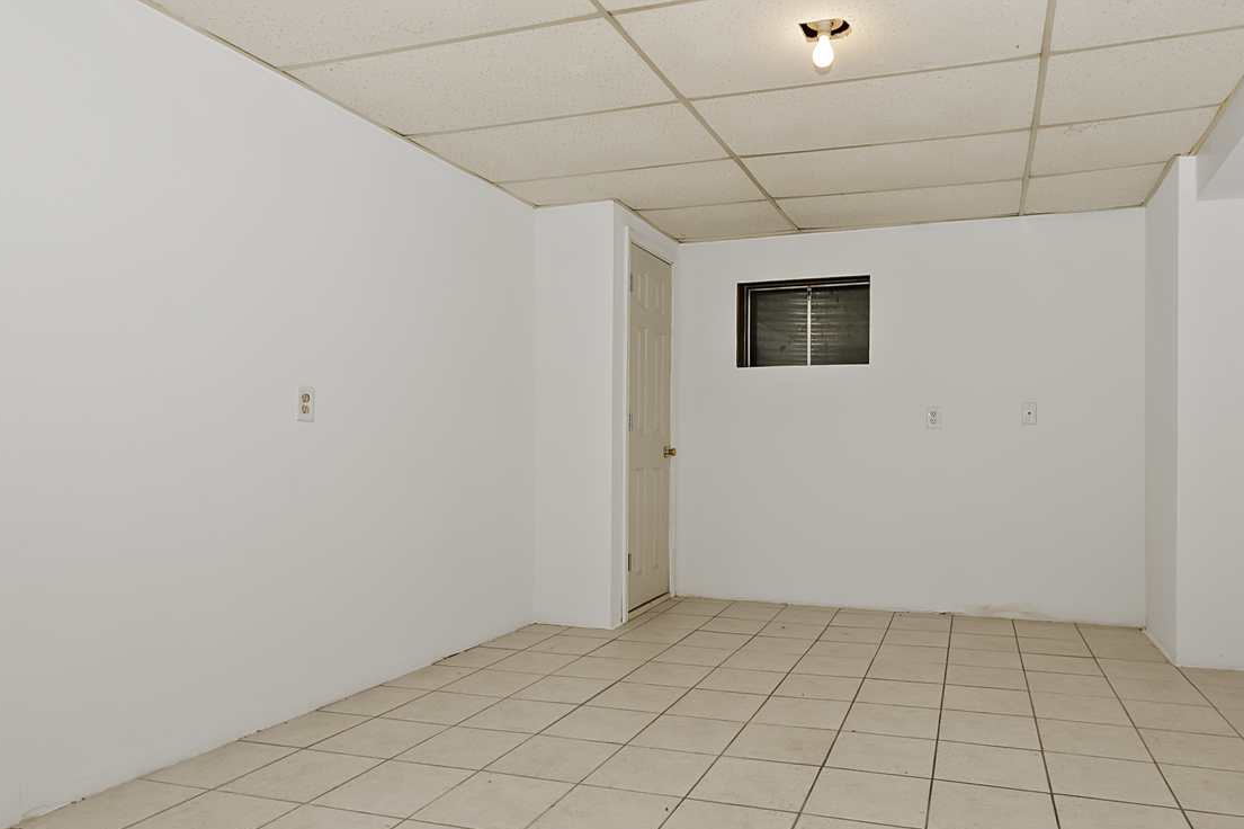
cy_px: 427
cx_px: 742
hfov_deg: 77.8
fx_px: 760
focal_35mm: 22
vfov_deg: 57.2
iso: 250
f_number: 7.1
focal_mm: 10
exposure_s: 1/100
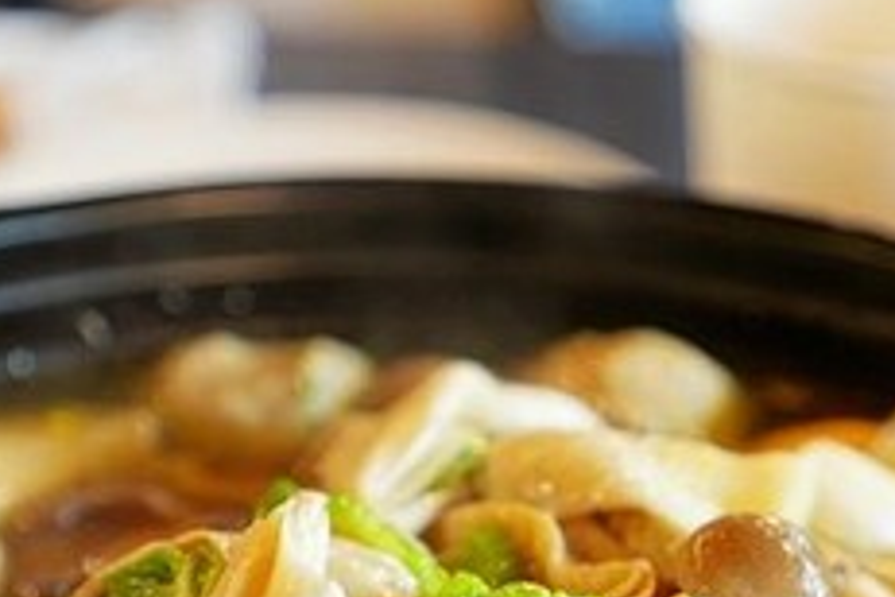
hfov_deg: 19.8
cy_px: 810
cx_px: 446
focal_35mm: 103
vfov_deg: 12.8
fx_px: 2560
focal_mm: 28
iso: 320
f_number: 2.8
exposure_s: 1/30
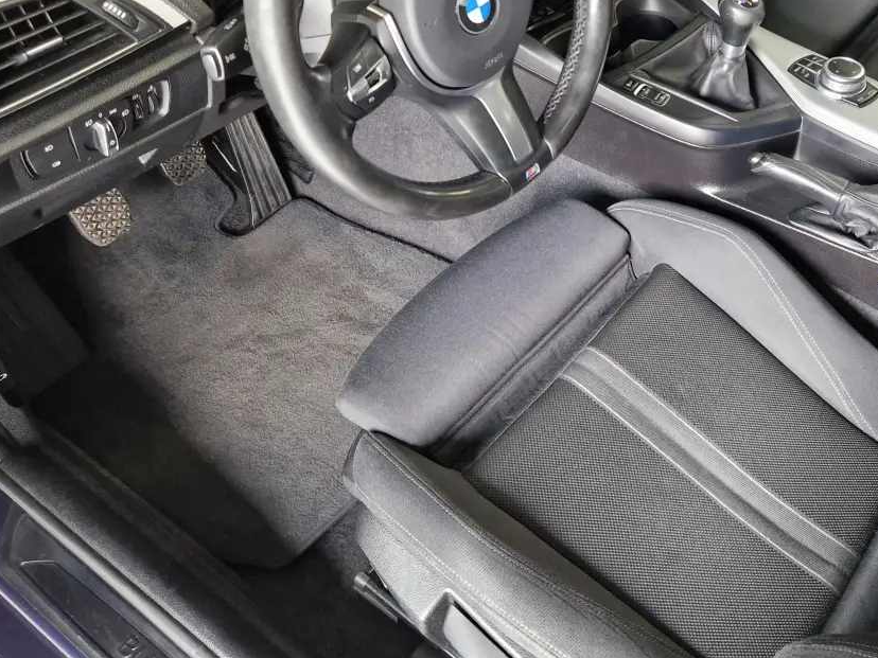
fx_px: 1015
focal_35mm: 40
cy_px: 163
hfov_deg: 45.2
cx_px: 656
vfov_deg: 35.2
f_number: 1.8
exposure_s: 1/100
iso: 400
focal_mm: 5.4
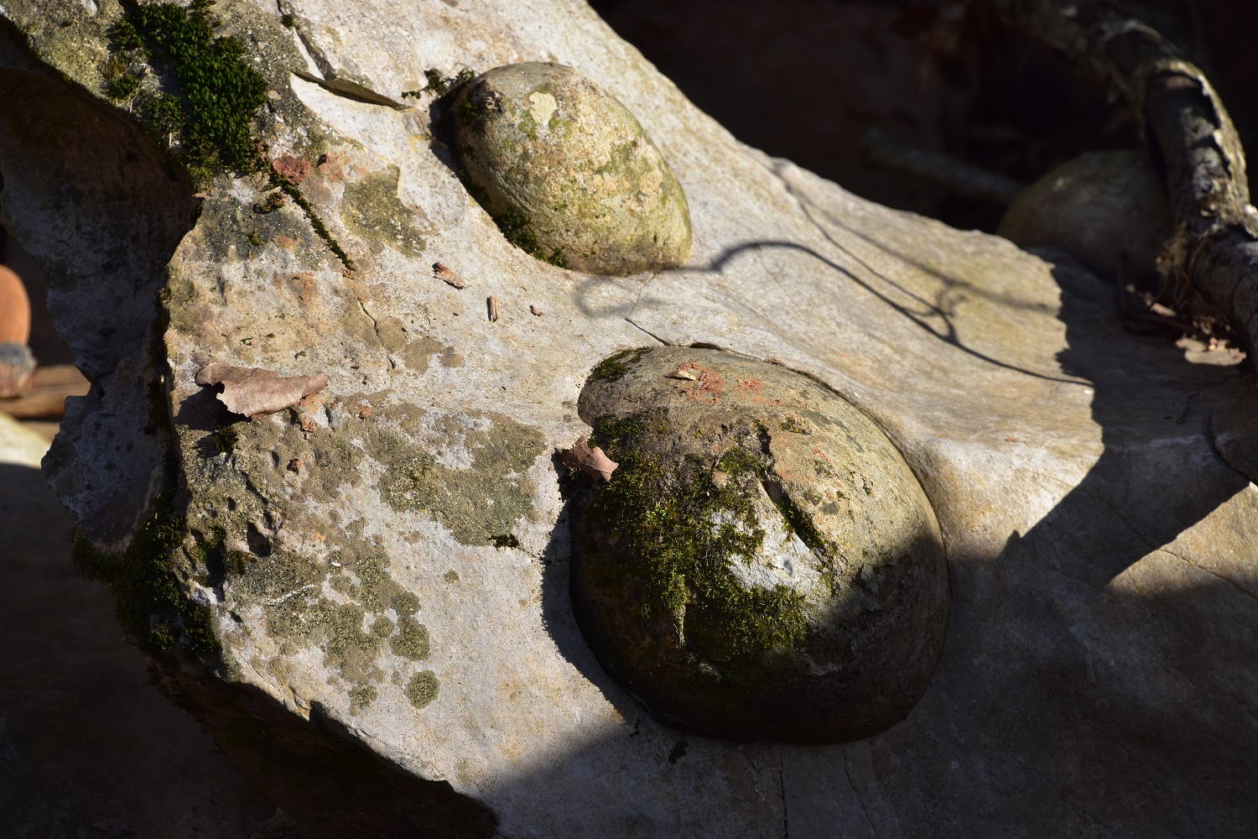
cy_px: 420
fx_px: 8386
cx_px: 629
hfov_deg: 8.6
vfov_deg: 5.7
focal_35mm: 240
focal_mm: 160
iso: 400
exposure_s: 1/400
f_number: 11
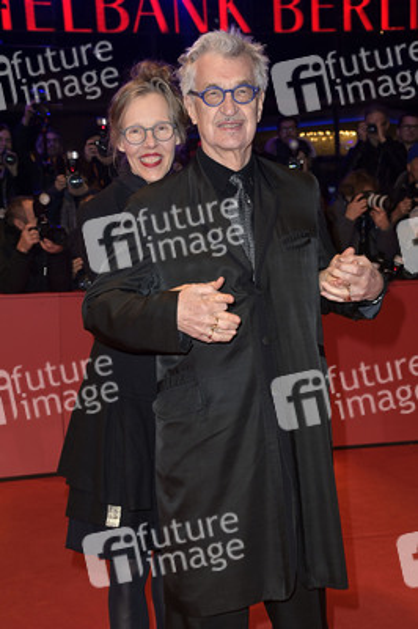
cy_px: 314
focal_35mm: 56
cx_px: 209
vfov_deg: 35.7
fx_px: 977
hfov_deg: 24.2
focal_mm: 56
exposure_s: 1/250
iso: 1250
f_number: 5.6
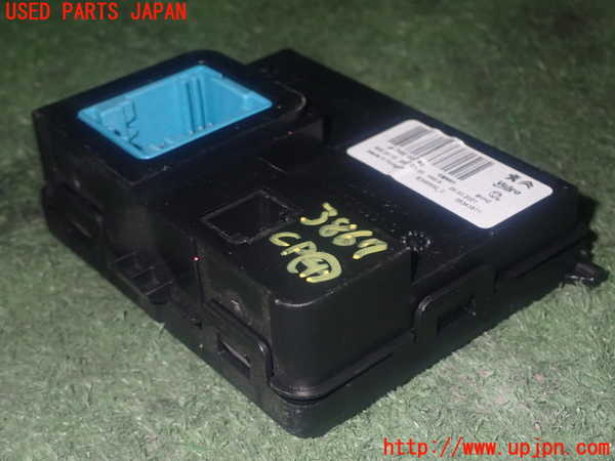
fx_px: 1102
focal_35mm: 62
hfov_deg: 31.2
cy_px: 230
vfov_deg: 23.7
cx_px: 308
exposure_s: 1/60
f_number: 10
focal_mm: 11.09
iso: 800
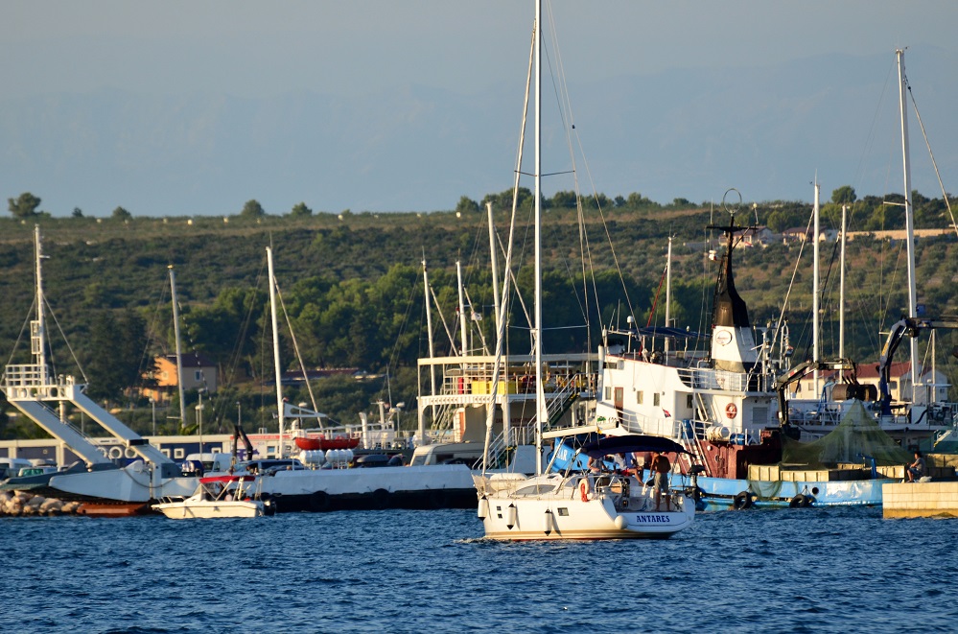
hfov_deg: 4.6
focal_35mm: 450
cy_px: 317
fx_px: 11946
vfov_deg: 3.0
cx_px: 479
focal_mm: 300
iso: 400
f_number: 6.3
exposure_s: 1/800
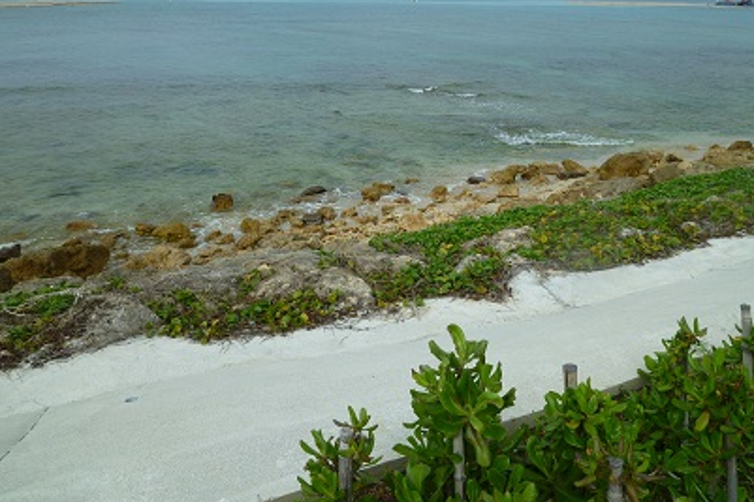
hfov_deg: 65.5
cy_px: 212
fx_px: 586
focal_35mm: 28
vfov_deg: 46.2
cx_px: 372
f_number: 5
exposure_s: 1/400
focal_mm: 4.5
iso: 80
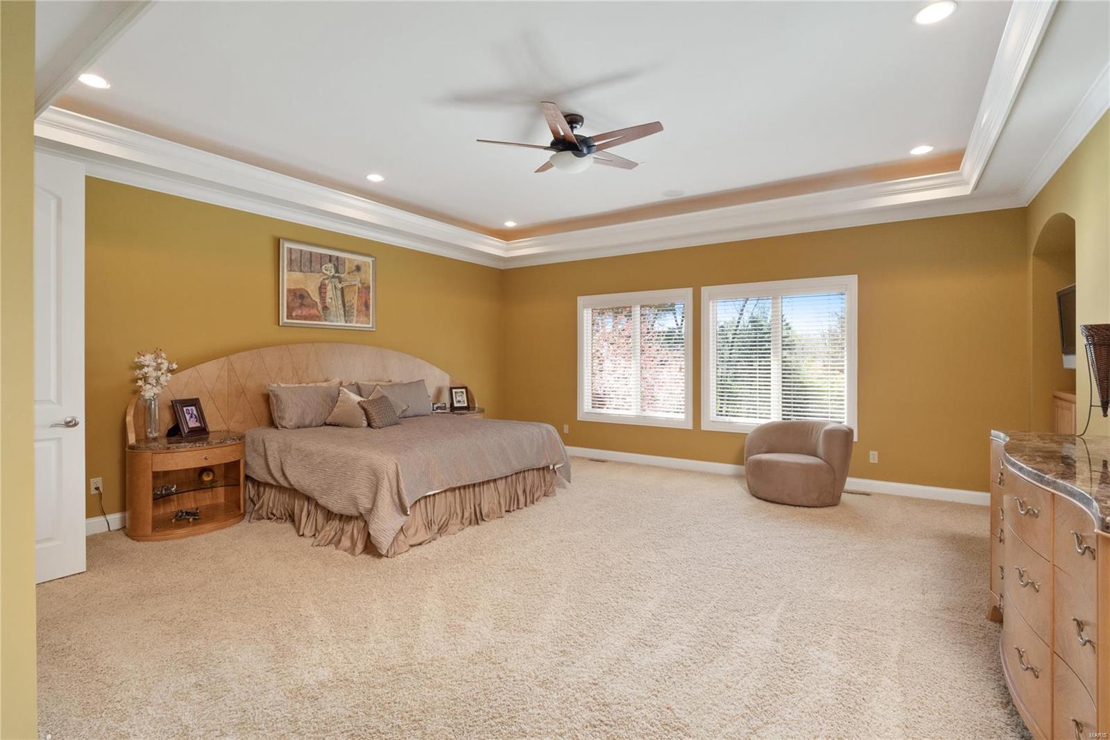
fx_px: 493
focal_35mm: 16
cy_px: 370
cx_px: 555
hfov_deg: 96.7
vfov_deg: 73.7
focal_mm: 8
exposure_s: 1/8
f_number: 8
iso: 400
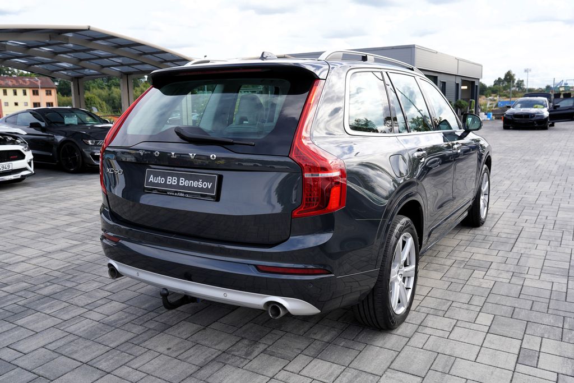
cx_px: 287
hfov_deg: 60.3
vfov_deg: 42.3
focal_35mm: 31
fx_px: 494
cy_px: 192
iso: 100
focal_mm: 31
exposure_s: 1/160
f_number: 5.6
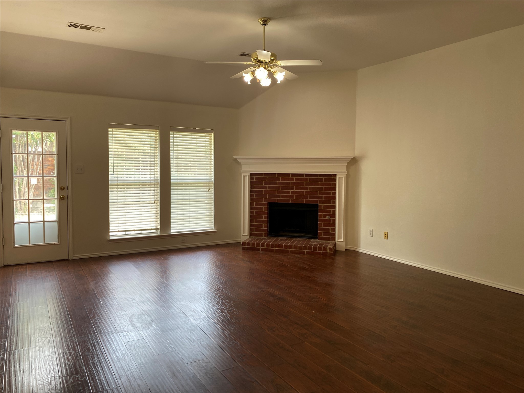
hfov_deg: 67.3
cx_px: 262
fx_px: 394
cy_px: 196
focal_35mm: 26
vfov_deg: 53.1
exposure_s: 1/120
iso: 64
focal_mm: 4.25
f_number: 1.8
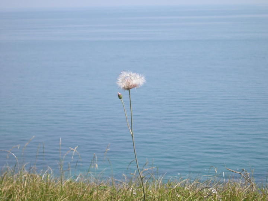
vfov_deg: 15.2
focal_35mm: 97
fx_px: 751
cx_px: 134
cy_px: 100
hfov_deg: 20.2
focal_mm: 20.5
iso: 100
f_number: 4.6
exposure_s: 1/460
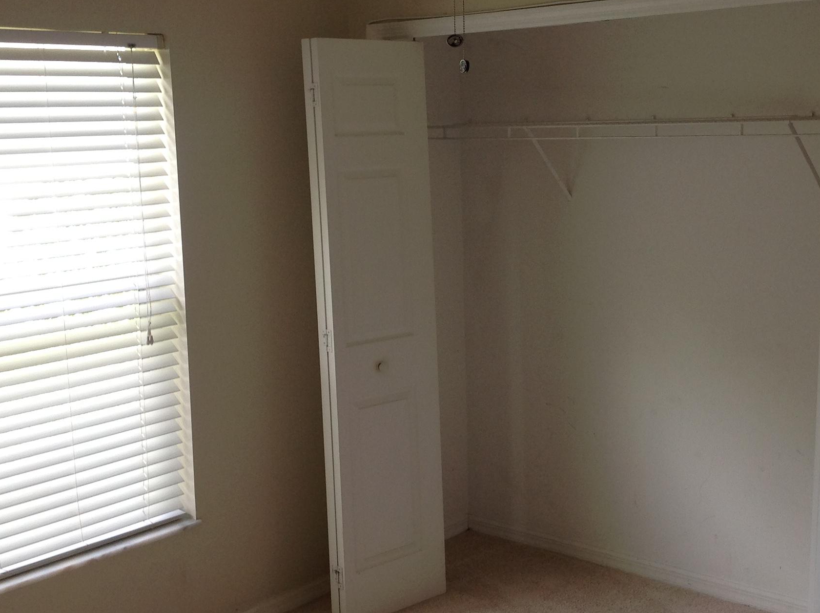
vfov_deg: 27.0
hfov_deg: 35.5
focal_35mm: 54
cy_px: 274
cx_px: 459
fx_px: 1277
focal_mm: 4.28
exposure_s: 1/60
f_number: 2.4
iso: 50
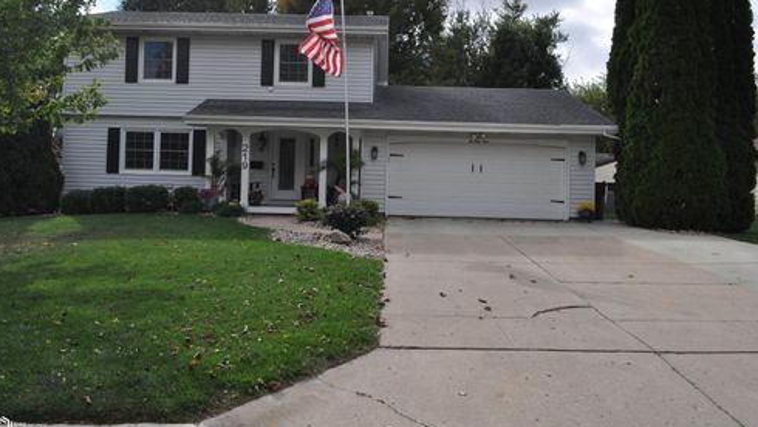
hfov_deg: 61.0
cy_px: 181
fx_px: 643
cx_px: 381
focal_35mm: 32
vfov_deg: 36.6
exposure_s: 1/320
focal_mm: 20
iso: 200
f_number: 9
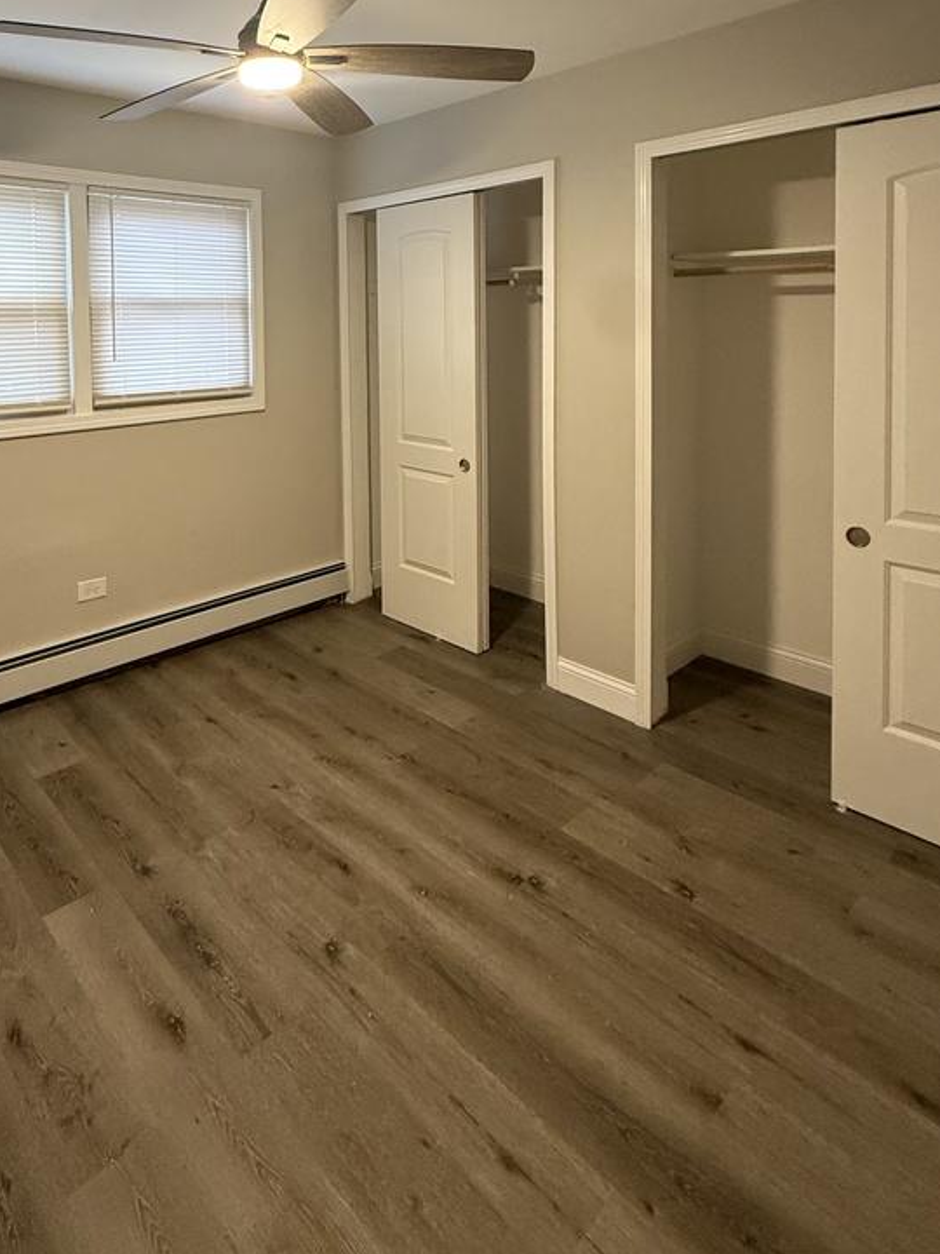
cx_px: 334
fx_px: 760
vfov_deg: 74.8
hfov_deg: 62.3
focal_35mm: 21
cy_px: 355
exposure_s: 1/120
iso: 500
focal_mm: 2.22
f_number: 2.2
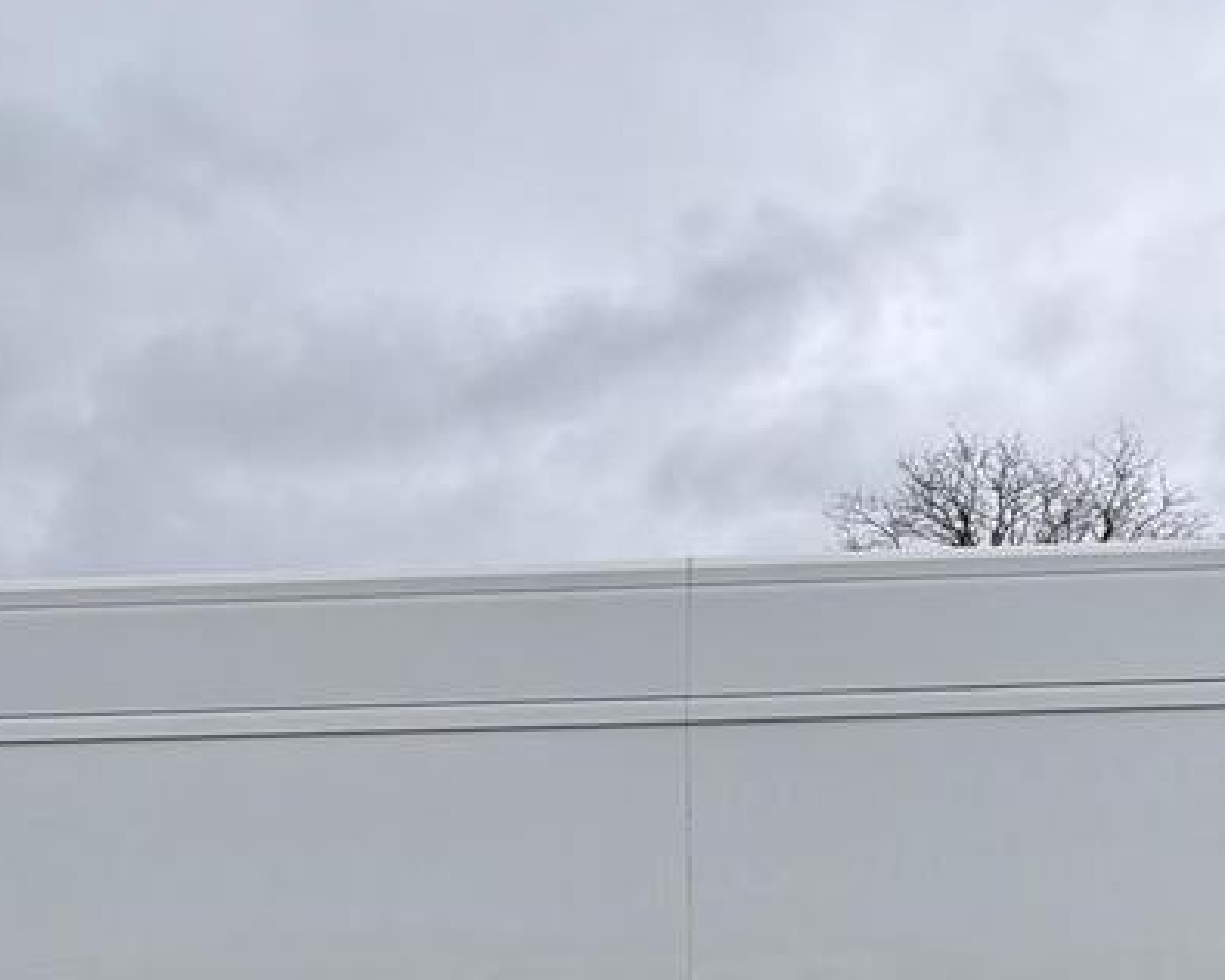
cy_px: 906
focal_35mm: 31
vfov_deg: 42.6
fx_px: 1124
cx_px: 847
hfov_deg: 55.6
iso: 40
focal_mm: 2.22
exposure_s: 1/693
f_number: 2.2
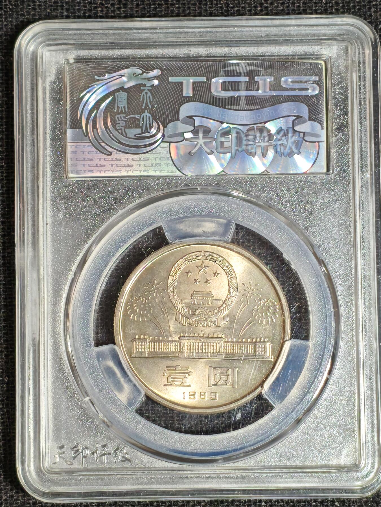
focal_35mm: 126
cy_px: 254
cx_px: 190
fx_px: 1849
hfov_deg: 11.8
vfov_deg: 15.6
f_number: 1.5
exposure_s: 1/214
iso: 50
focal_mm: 4.94
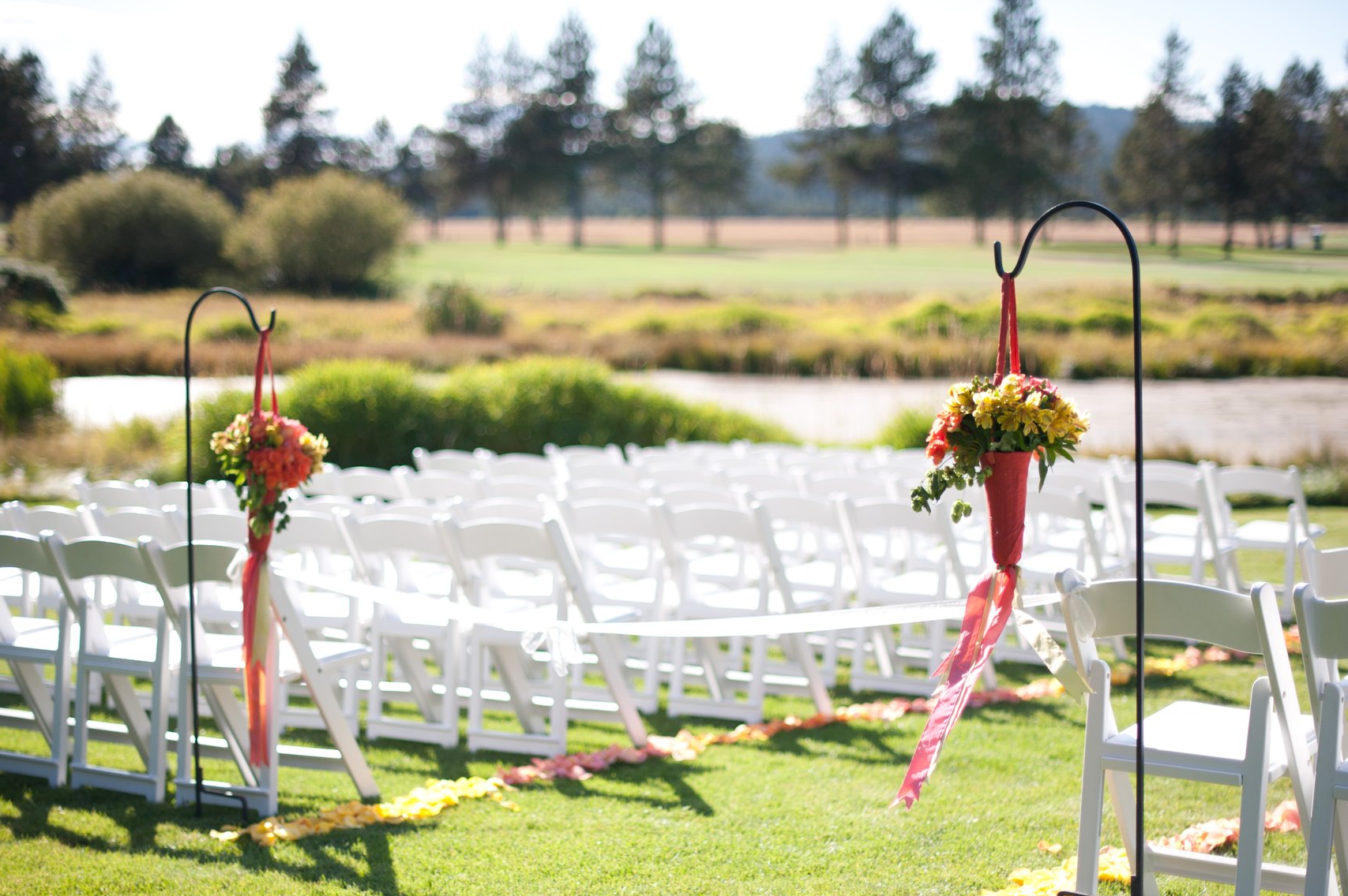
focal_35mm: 60
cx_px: 666
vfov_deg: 22.6
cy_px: 532
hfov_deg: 33.4
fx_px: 2245
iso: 200
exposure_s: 1/5000
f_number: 1.8
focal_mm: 50
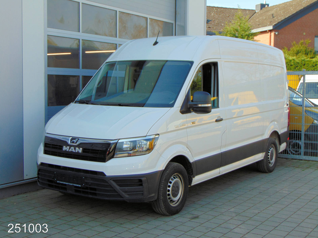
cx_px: 159
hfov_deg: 38.2
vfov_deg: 29.1
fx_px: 459
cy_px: 119
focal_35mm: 50
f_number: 3.5
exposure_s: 1/250
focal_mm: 9
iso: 80
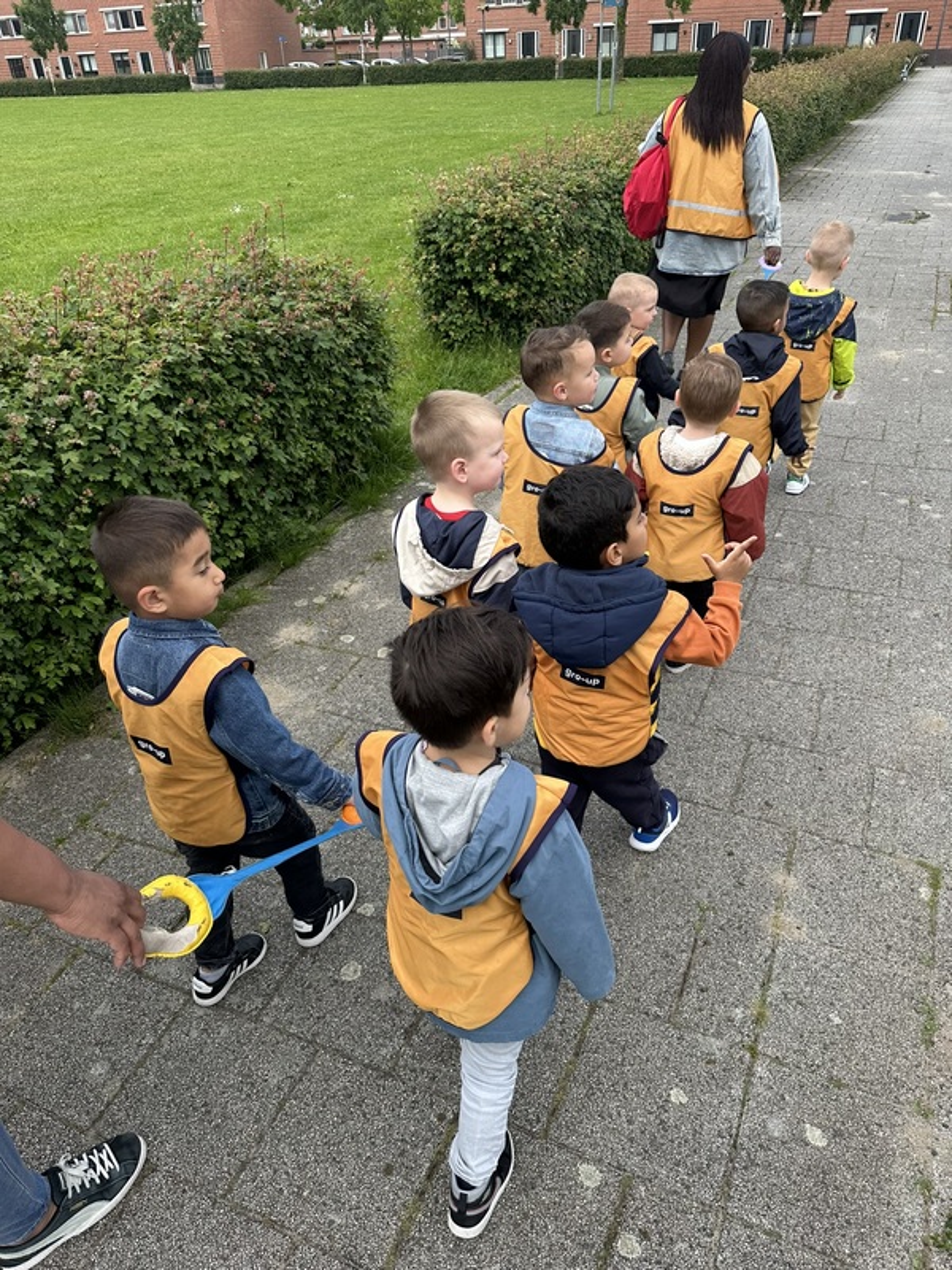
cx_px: 476
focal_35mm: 24
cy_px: 635
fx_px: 880
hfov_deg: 56.8
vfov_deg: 71.6
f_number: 1.78
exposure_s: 1/1183
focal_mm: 6.86
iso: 80
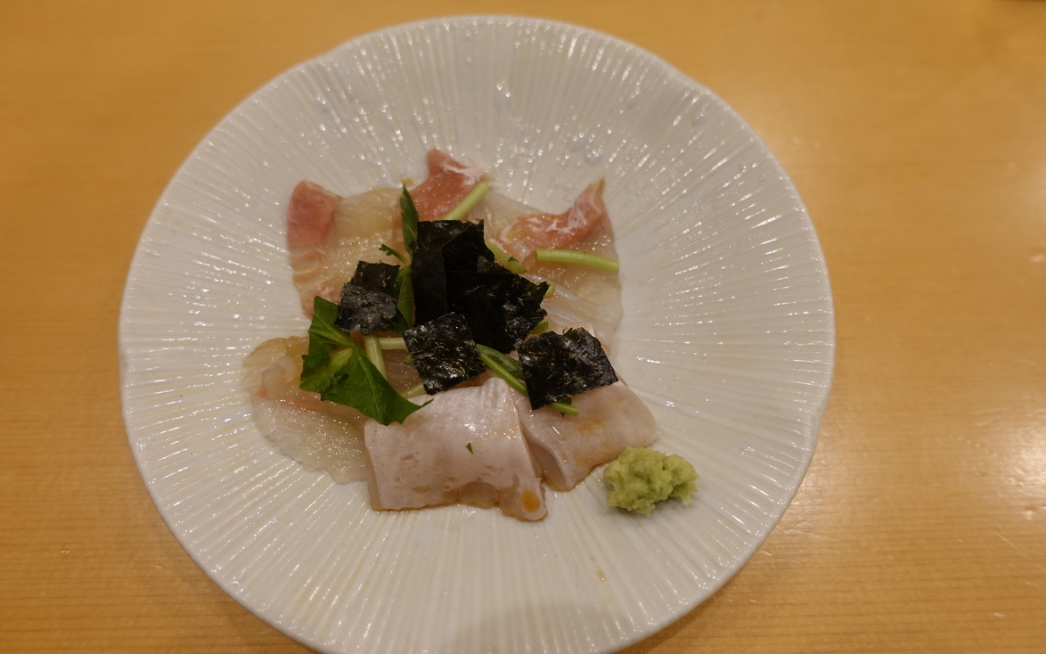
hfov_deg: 72.5
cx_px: 528
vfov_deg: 49.3
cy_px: 342
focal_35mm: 25
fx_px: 713
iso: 125
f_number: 2.2
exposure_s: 1/30
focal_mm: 8.8
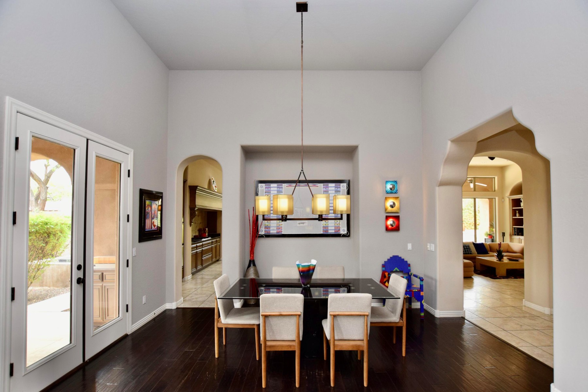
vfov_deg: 77.3
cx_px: 294
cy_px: 196
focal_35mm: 15
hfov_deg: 100.4
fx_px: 245
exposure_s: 1/100
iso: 800
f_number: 5
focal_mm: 10
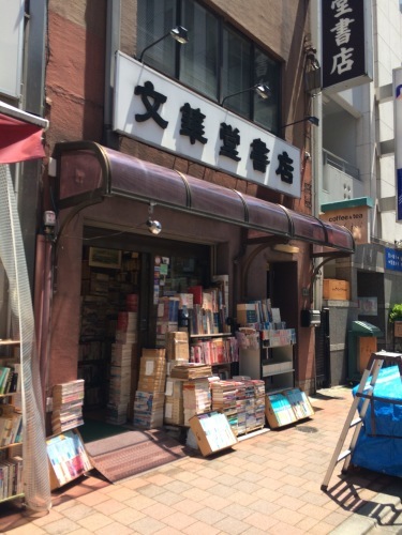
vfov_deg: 61.7
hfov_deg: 48.2
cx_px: 201
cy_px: 268
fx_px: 449
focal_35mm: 29
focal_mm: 4.15
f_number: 2.2
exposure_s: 1/720
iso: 32
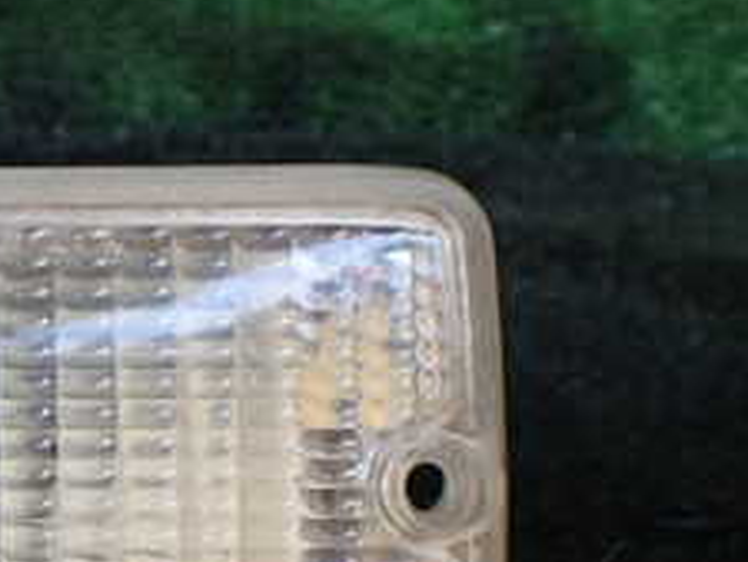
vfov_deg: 18.1
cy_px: 509
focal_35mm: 80
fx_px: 1730
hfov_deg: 22.1
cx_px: -209
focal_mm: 5.4
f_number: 2.3
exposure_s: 1/125
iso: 200
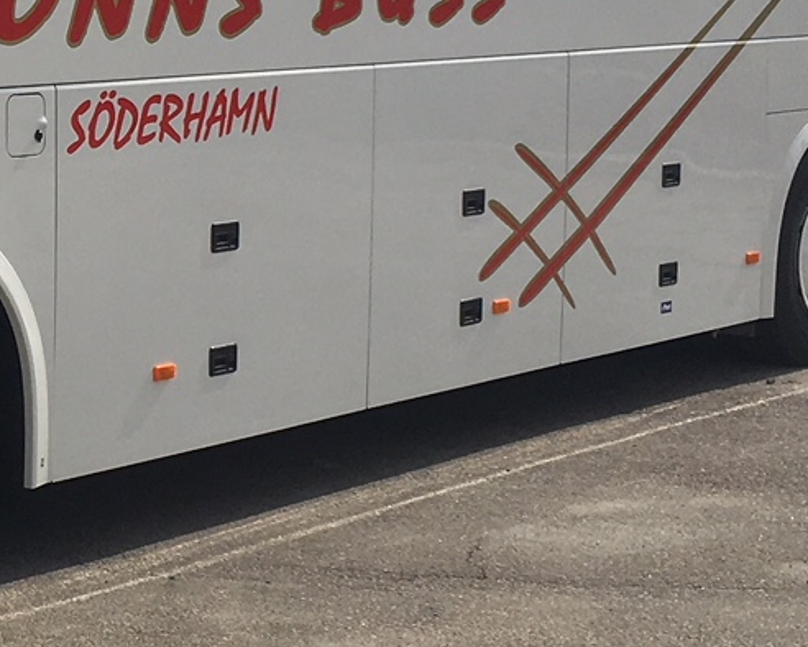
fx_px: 2775
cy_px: 64
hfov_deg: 15.8
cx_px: -212
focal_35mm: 116
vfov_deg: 13.2
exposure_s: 1/3077
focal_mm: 4.15
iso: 25
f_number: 2.2
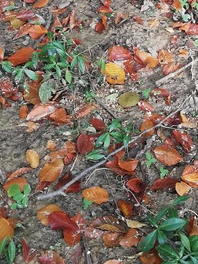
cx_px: 193
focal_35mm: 96
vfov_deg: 18.8
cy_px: -88
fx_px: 732
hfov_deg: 15.2
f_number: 2.2
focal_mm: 3.81
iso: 64
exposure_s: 1/100
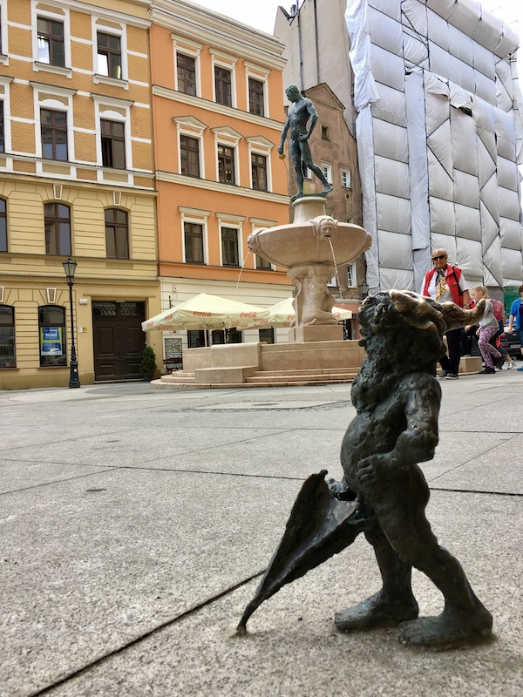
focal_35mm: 29
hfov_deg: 48.2
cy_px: 348
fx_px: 584
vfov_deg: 61.7
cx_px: 262
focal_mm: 4.15
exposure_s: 1/264
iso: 25
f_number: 2.2
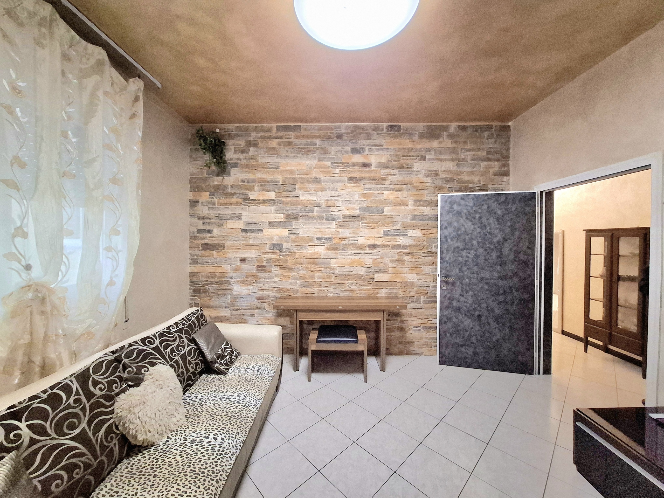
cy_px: 249
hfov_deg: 106.2
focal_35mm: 13
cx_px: 332
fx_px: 249
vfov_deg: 89.9
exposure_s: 1/20
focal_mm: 1.74
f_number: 2.2
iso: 400
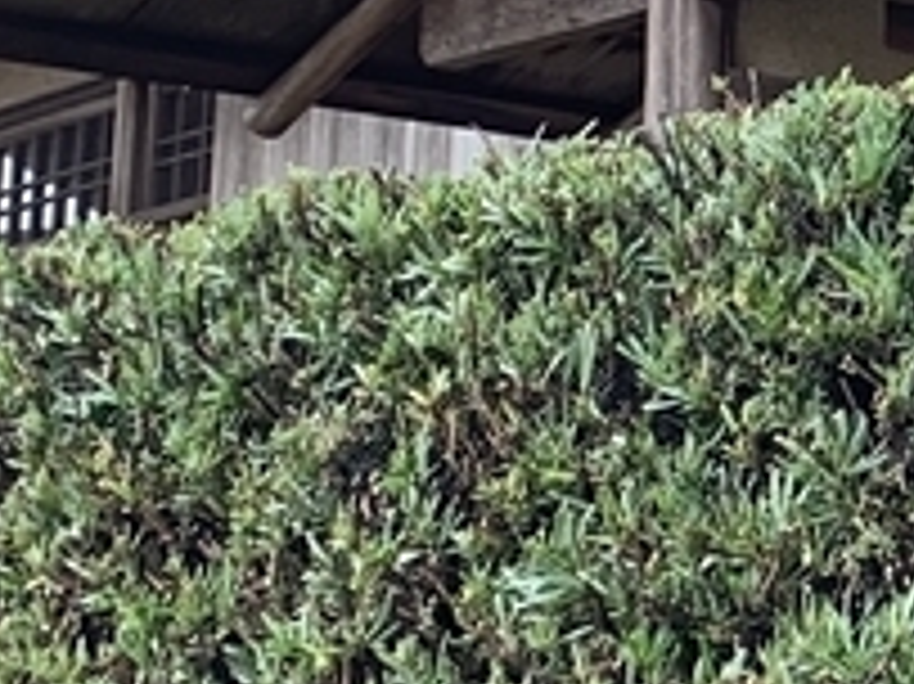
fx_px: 4064
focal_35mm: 154
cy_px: 644
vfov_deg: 9.6
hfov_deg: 10.5
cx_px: 2386
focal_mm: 4.25
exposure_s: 1/122
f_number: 1.8
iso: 25
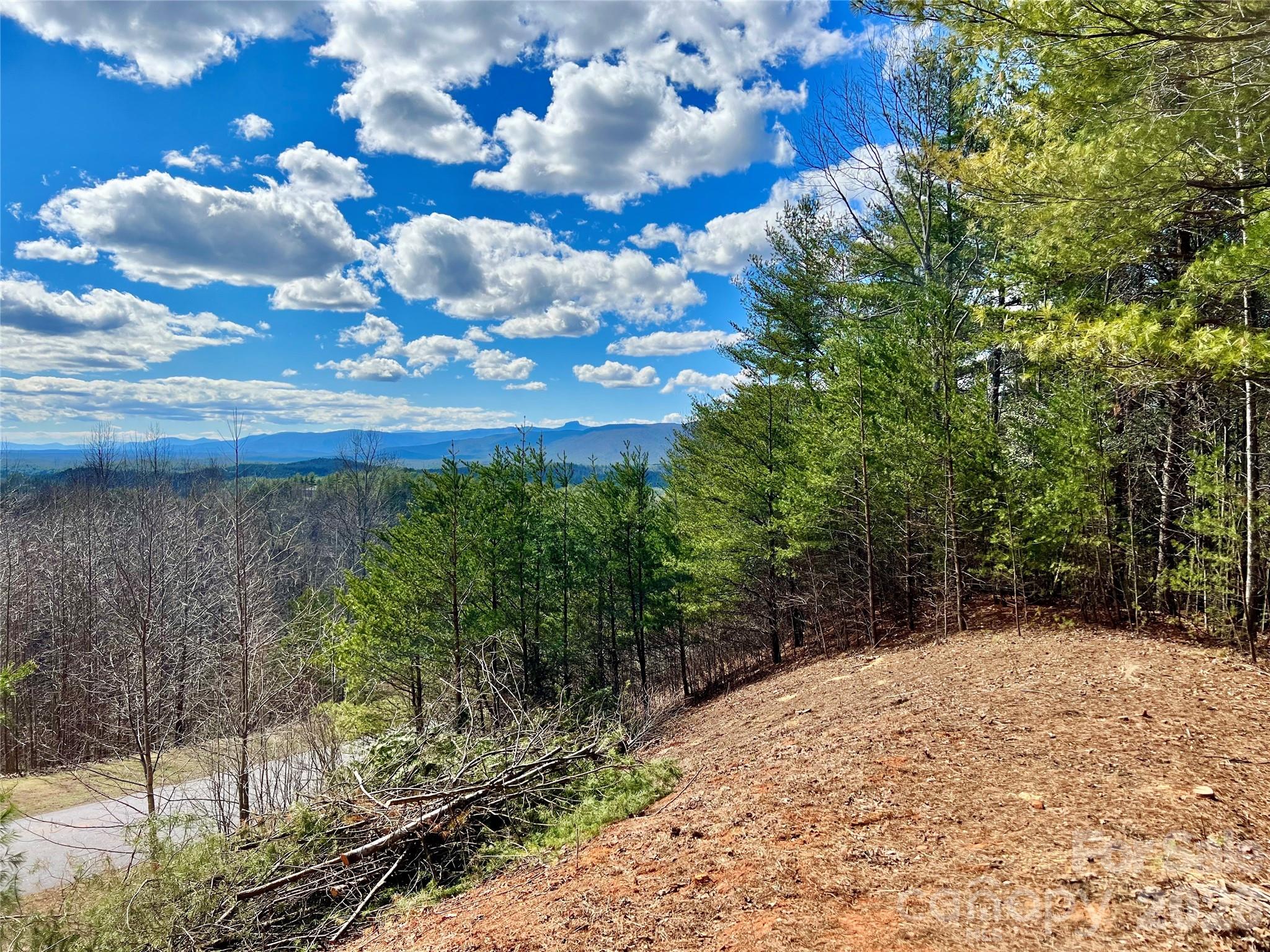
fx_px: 954
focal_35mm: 26
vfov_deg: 53.1
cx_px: 635
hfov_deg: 67.3
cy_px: 476
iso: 50
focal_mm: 5.7
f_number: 1.5
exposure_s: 1/7463
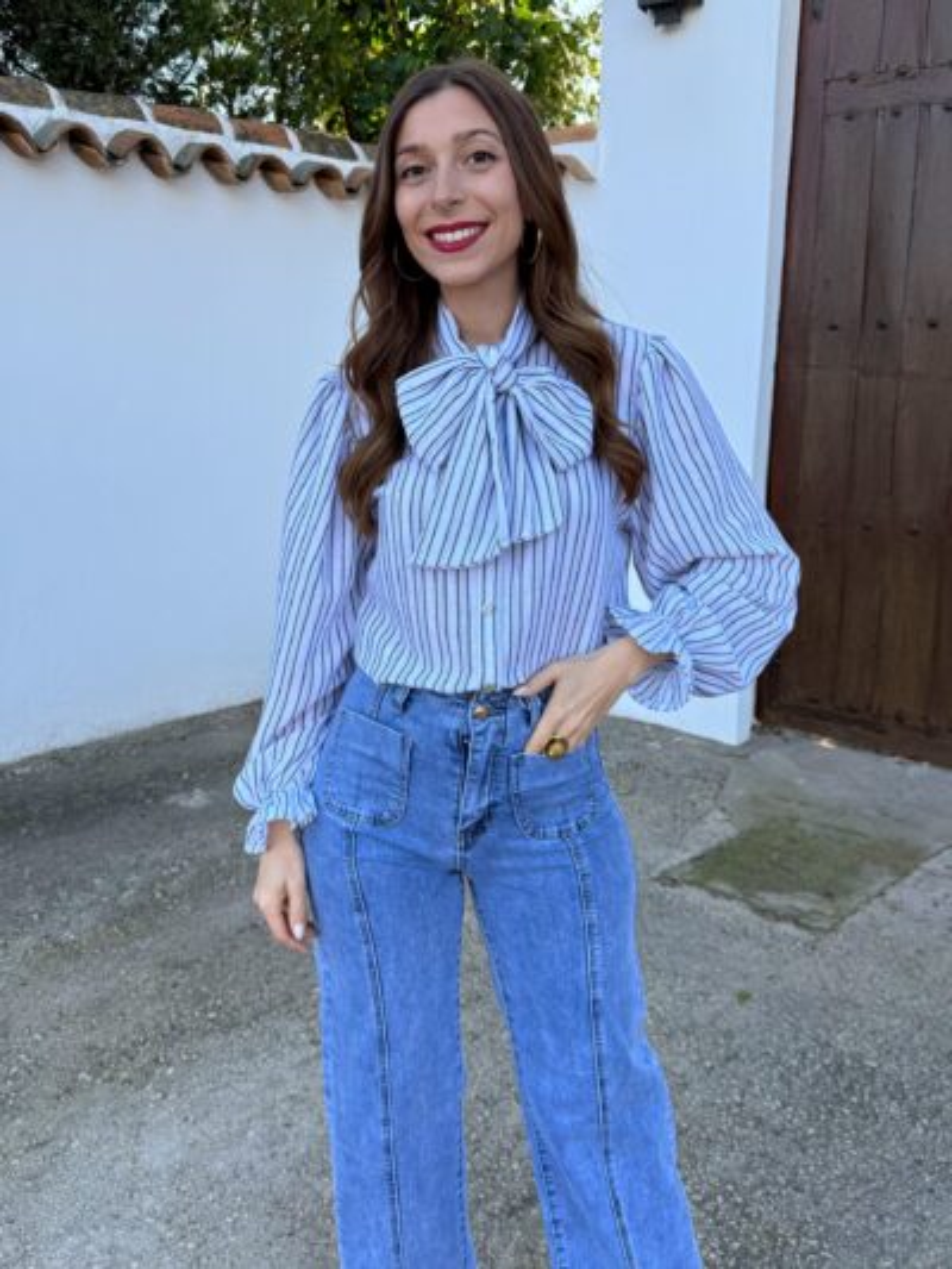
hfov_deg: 56.8
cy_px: 634
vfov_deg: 71.6
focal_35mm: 24
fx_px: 880
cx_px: 476
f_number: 1.78
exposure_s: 1/547
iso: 80
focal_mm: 6.76
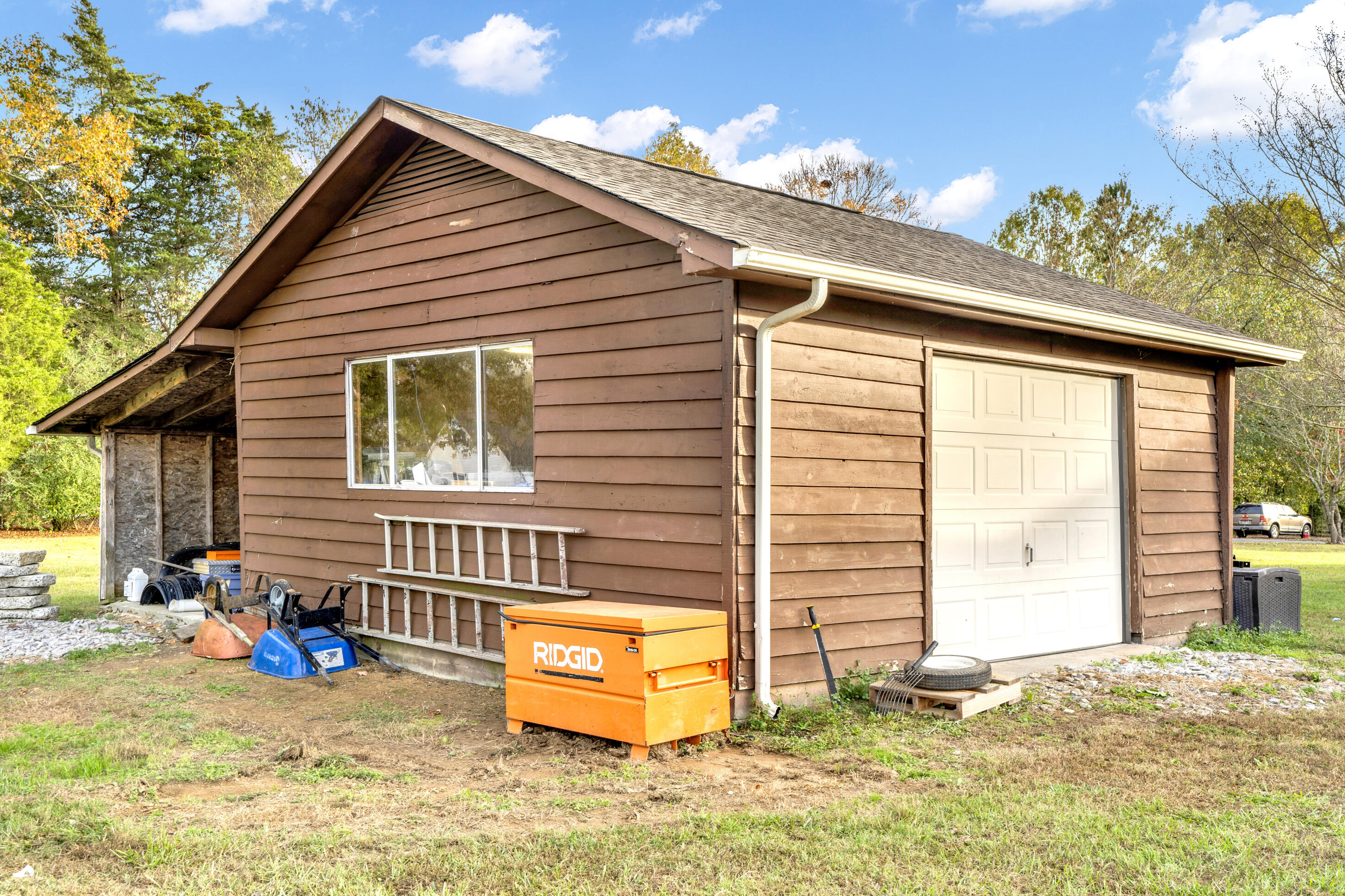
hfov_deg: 53.1
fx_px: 1345
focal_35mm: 36
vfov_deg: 36.9
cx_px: 660
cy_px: 442
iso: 100
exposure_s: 1/15
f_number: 10
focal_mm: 35
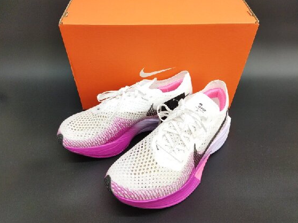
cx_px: 149
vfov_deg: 48.2
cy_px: 108
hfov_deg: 61.7
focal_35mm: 29
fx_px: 250
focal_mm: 4.71
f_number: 1.79
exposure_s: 1/60
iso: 147
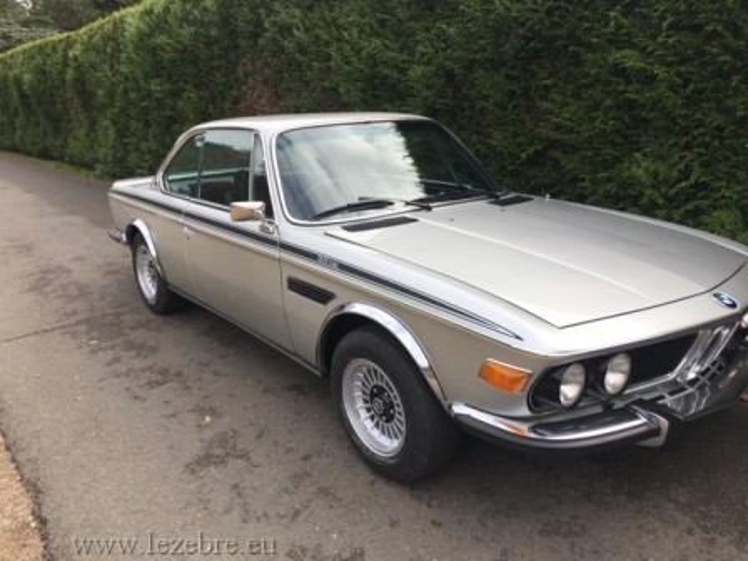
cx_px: 374
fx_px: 627
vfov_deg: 48.2
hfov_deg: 61.7
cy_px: 280
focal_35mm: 29
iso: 25
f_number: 2.2
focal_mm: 4.15
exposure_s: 1/668
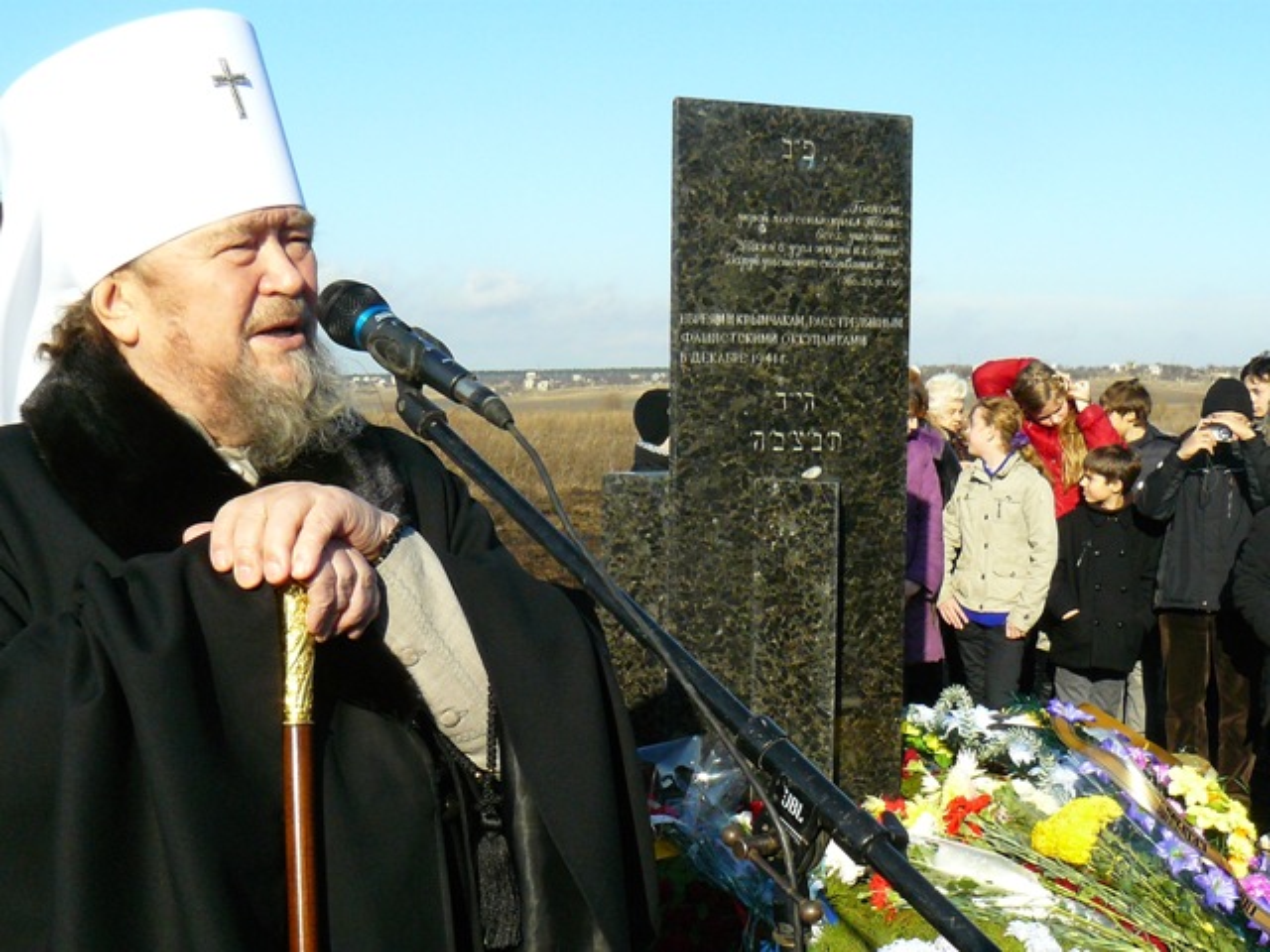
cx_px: 635
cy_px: 476
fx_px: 1321
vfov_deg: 39.7
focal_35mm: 36
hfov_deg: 51.4
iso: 200
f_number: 6.3
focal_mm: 6
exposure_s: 1/400
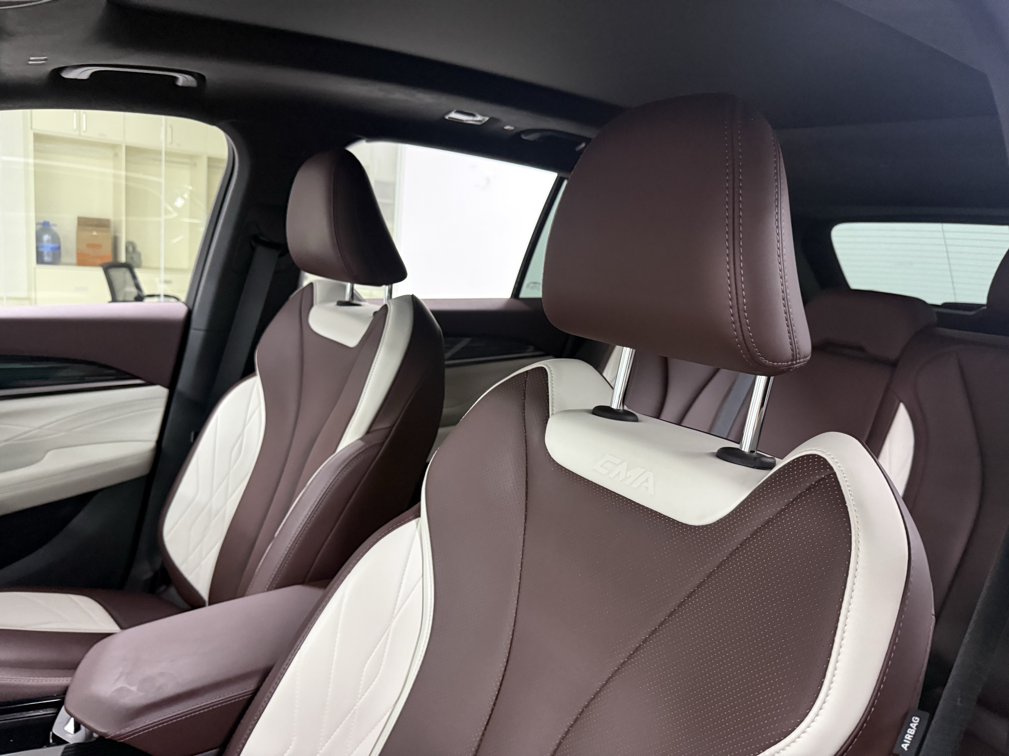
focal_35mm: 24
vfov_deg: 56.8
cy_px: 378
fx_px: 700
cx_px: 504
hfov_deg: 71.6
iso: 640
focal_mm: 6.76
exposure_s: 1/49
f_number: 1.78
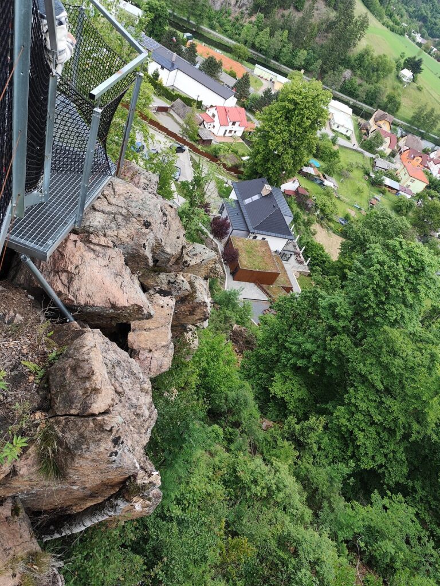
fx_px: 390
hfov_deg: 58.9
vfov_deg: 73.9
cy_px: 293
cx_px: 220
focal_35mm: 23
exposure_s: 1/245
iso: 50
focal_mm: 6.19
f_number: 1.65
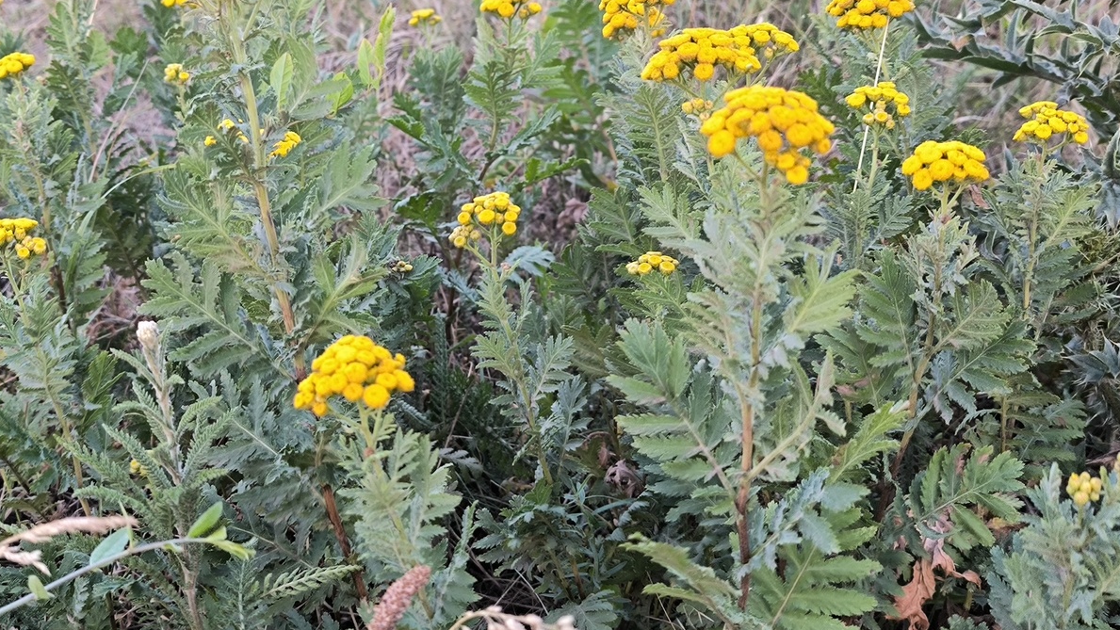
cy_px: 241
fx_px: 1633
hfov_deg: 37.8
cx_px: 558
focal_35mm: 55
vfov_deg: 21.8
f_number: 1.9
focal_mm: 6.92
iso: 160
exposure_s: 1/100
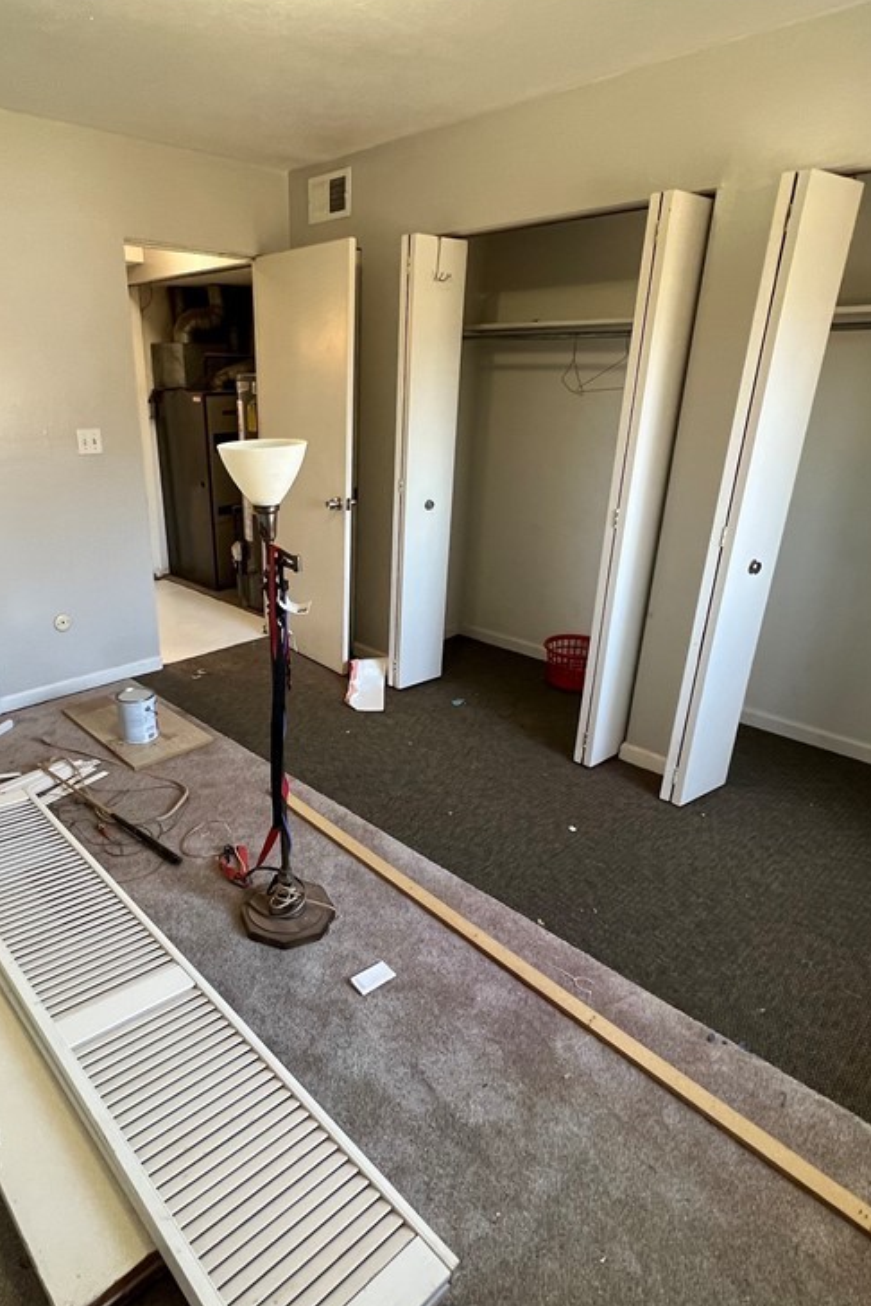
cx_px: 337
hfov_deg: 63.8
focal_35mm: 19
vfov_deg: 86.9
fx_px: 689
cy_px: 665
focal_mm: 1.57
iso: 250
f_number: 1.8
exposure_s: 1/116
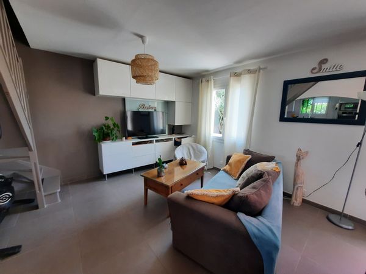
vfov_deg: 89.9
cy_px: 137
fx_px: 137
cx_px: 183
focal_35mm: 13
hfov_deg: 106.2
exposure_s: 1/50
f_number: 2.2
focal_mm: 1.74
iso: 80
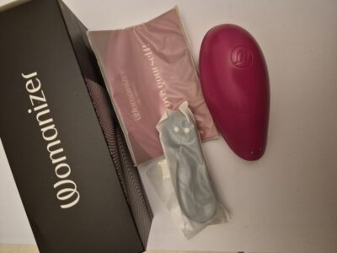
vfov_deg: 58.9
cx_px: 168
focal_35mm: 23
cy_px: 126
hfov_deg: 73.9
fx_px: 224
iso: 1250
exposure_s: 1/100
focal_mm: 5.4
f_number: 1.8
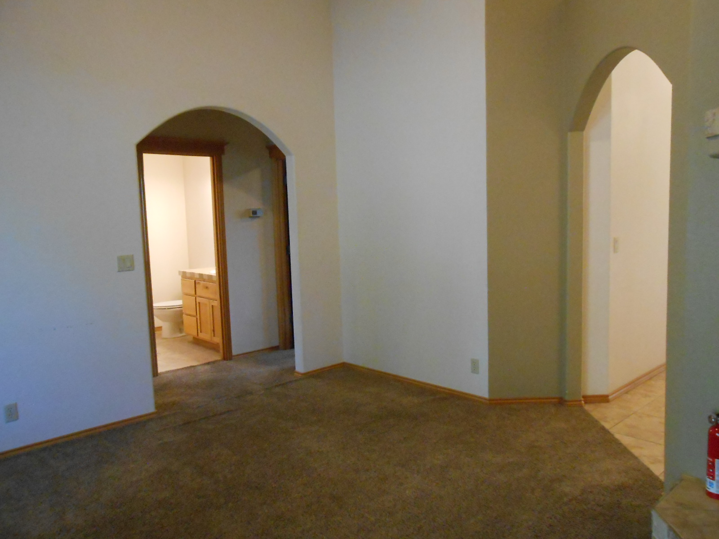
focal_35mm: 26
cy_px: 270
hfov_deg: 67.3
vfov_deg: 53.1
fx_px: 540
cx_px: 360
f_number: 3.5
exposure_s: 1/60
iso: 800
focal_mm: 4.6
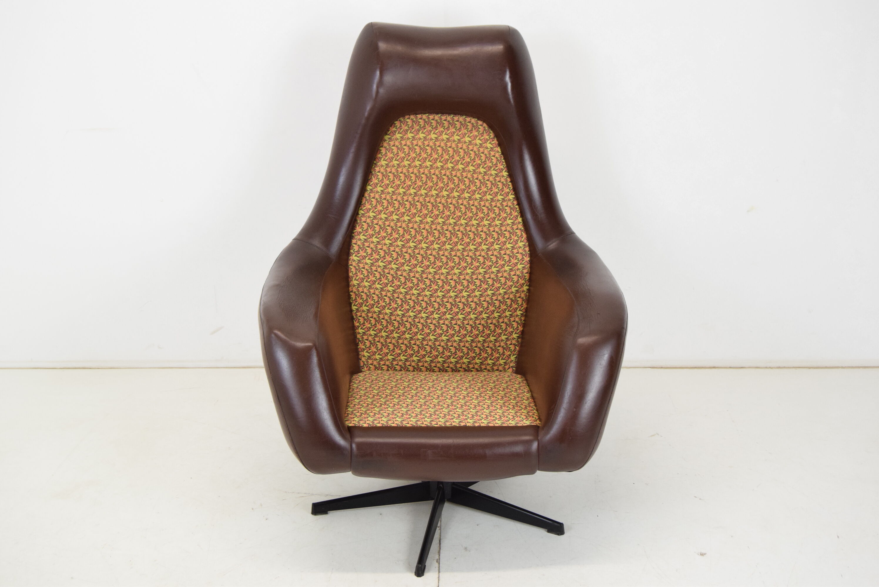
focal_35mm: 48
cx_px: 440
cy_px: 294
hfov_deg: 41.1
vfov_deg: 28.1
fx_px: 1173
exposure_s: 1/160
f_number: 6.3
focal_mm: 32
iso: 1600
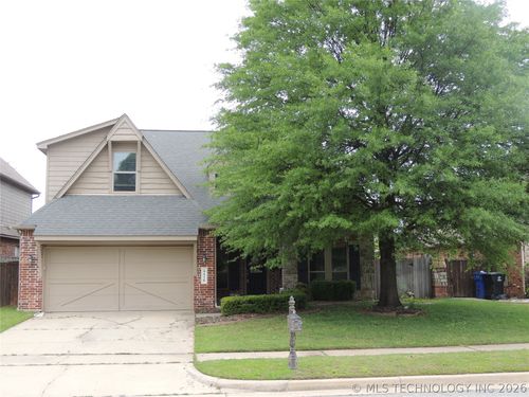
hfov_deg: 46.8
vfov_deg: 36.0
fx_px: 611
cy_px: 198
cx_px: 264
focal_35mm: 40
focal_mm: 7.1
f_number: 3.3
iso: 100
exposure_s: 1/250
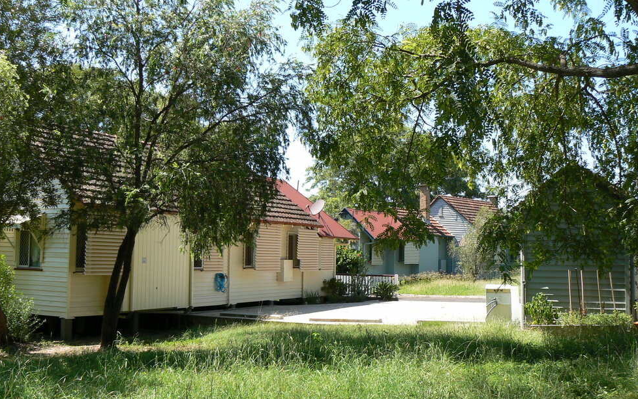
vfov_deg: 32.8
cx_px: 318
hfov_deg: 50.4
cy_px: 192
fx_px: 678
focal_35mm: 39
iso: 80
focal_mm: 6
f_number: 5.6
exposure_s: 1/250
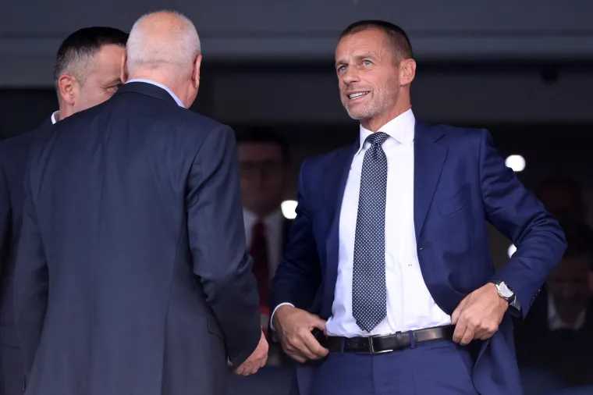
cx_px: 296
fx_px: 5598
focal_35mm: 340
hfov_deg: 6.1
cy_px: 198
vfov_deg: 4.0
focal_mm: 340
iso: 5000
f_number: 4
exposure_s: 1/1250
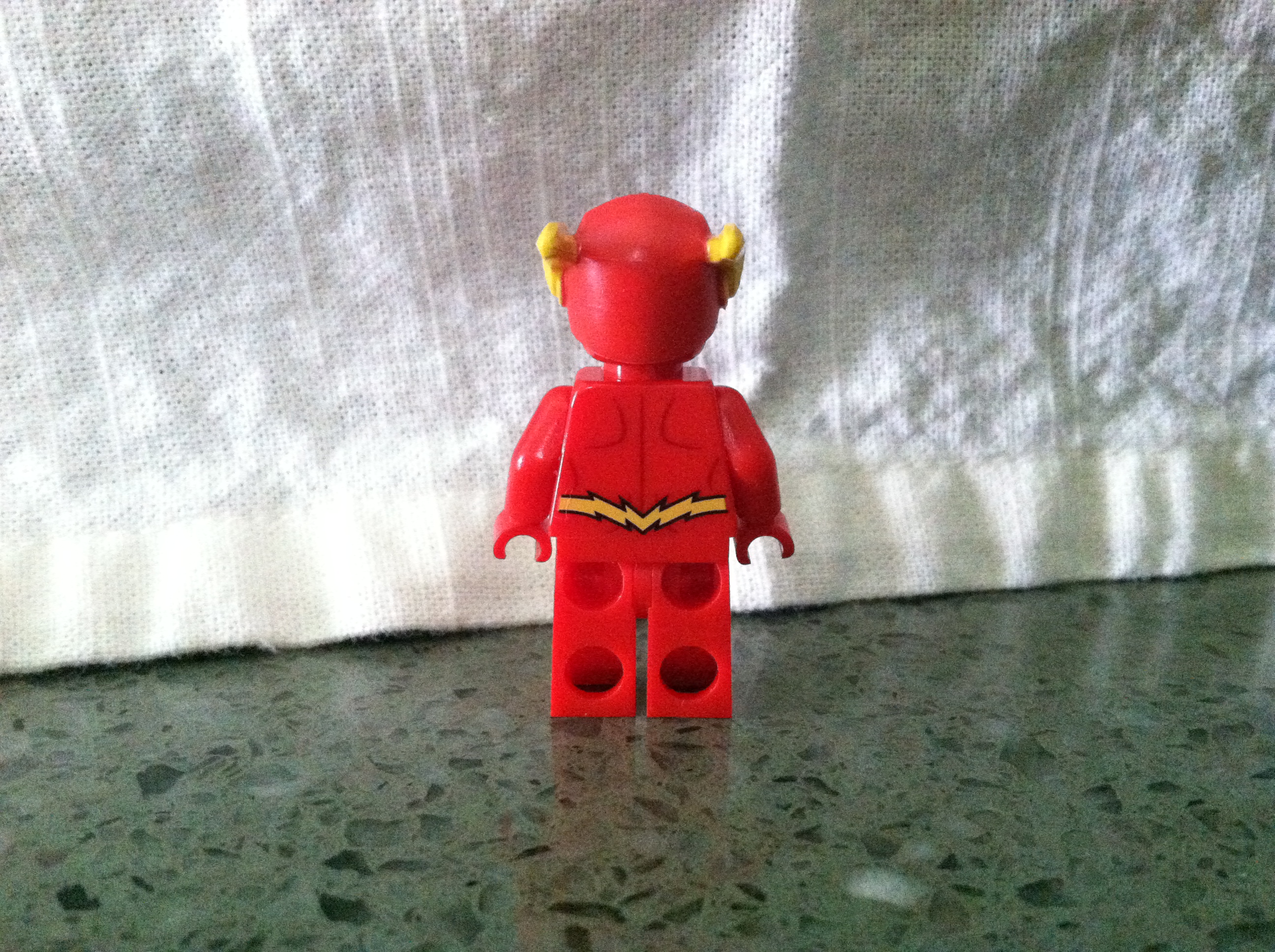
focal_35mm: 35
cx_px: 638
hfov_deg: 52.7
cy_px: 476
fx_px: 1287
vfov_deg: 40.6
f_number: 2.8
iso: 1000
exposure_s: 1/15
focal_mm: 3.85
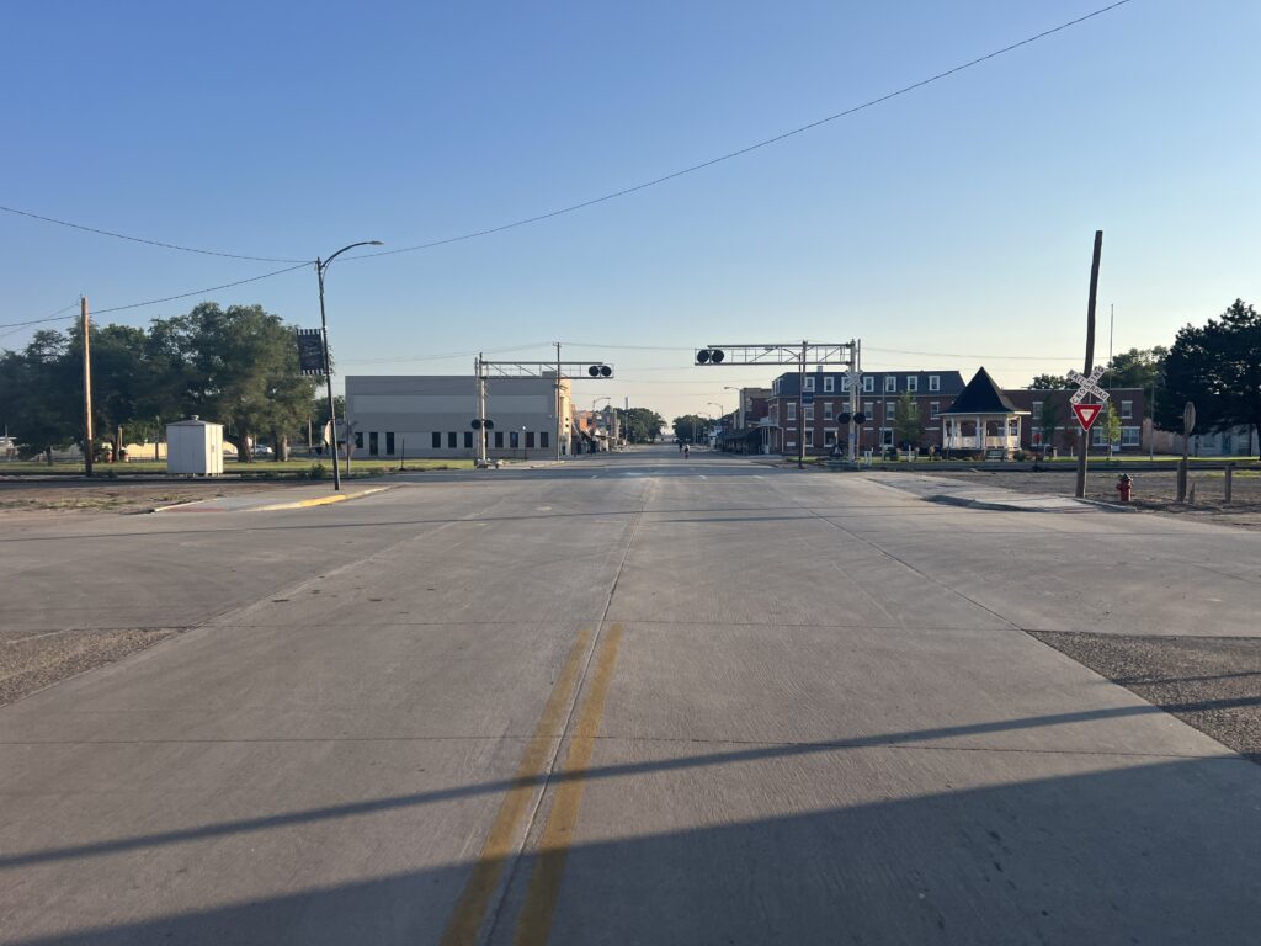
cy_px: 473
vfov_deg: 53.1
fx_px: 947
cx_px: 630
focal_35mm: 26
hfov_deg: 67.3
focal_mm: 5.7
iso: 50
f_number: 1.5
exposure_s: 1/3077
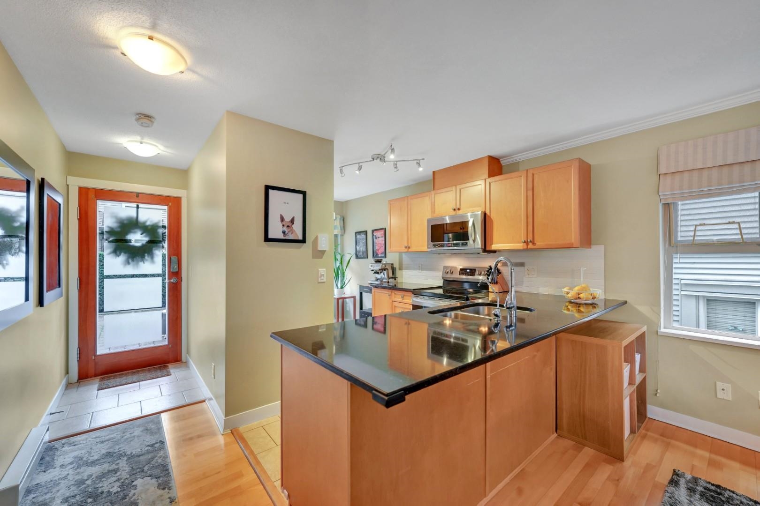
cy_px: 253
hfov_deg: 104.3
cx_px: 380
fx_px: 296
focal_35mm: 14
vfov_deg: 81.2
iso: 400
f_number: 4.5
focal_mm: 14
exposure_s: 1/15
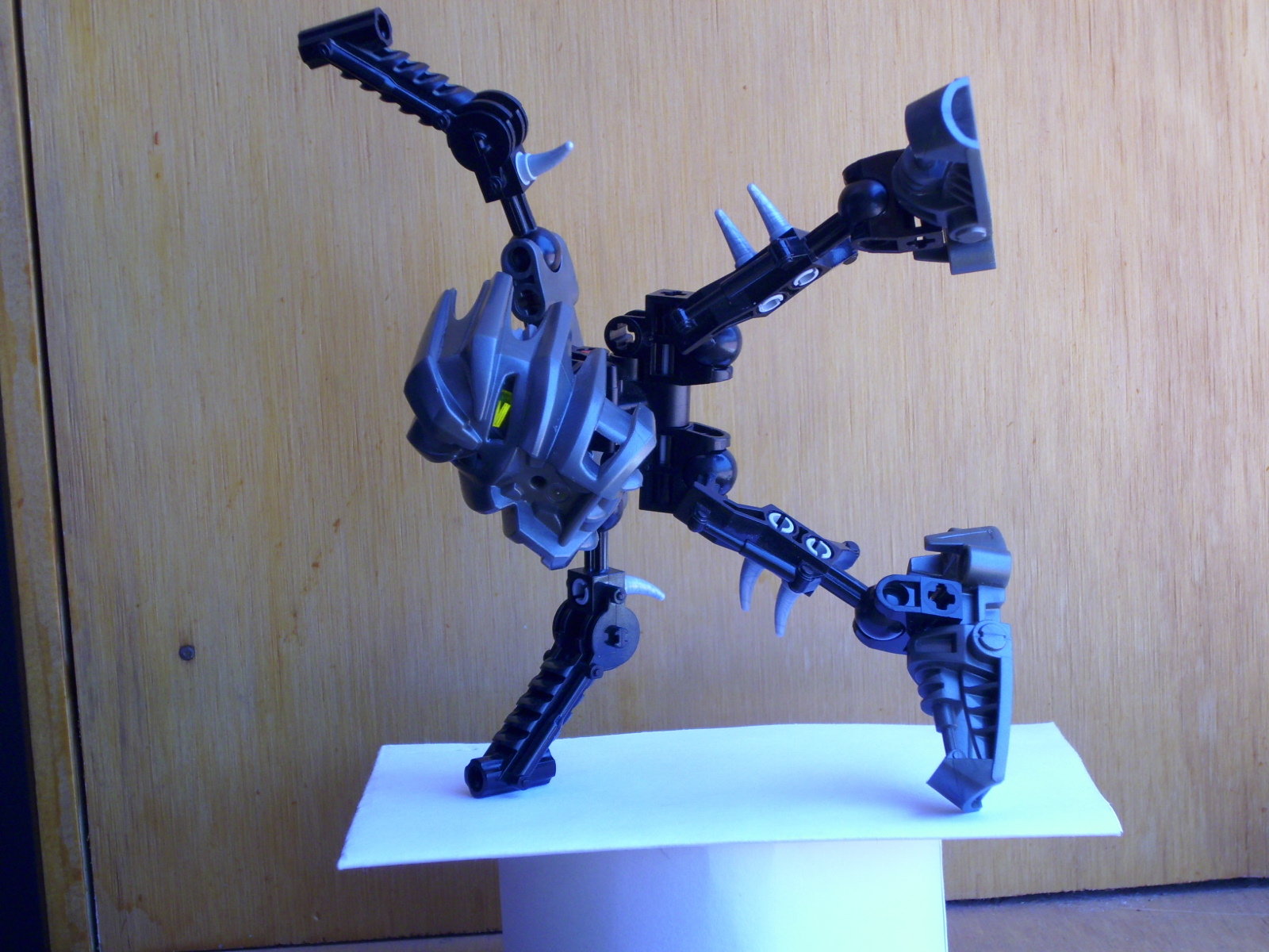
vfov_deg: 18.9
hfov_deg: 25.0
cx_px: 634
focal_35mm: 78
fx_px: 2859
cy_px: 476
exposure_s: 1/60
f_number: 4.7
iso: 100
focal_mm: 15.3
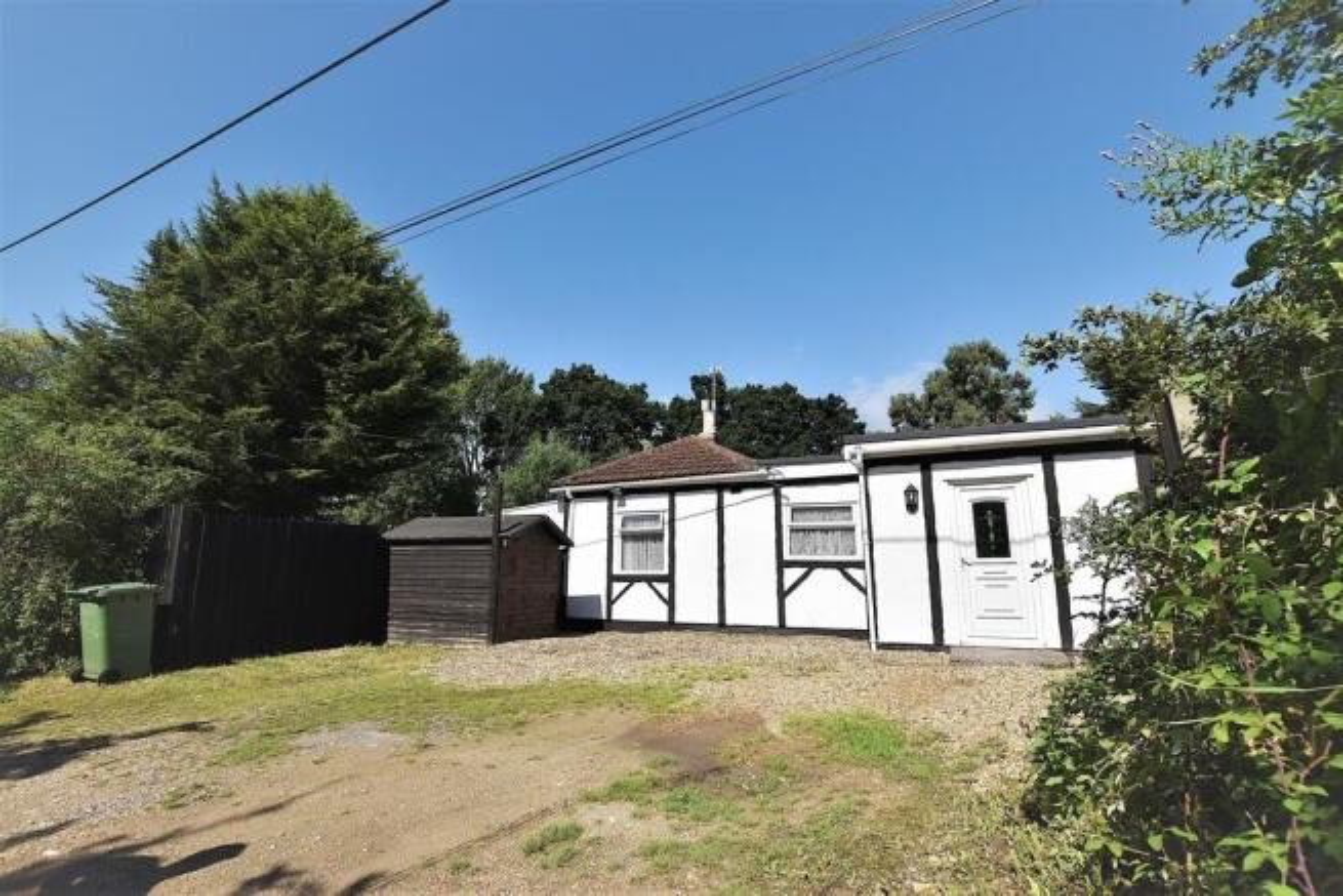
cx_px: 672
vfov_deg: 77.4
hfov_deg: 100.4
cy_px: 448
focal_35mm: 15
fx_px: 560
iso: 100
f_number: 9
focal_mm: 10
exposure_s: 1/320
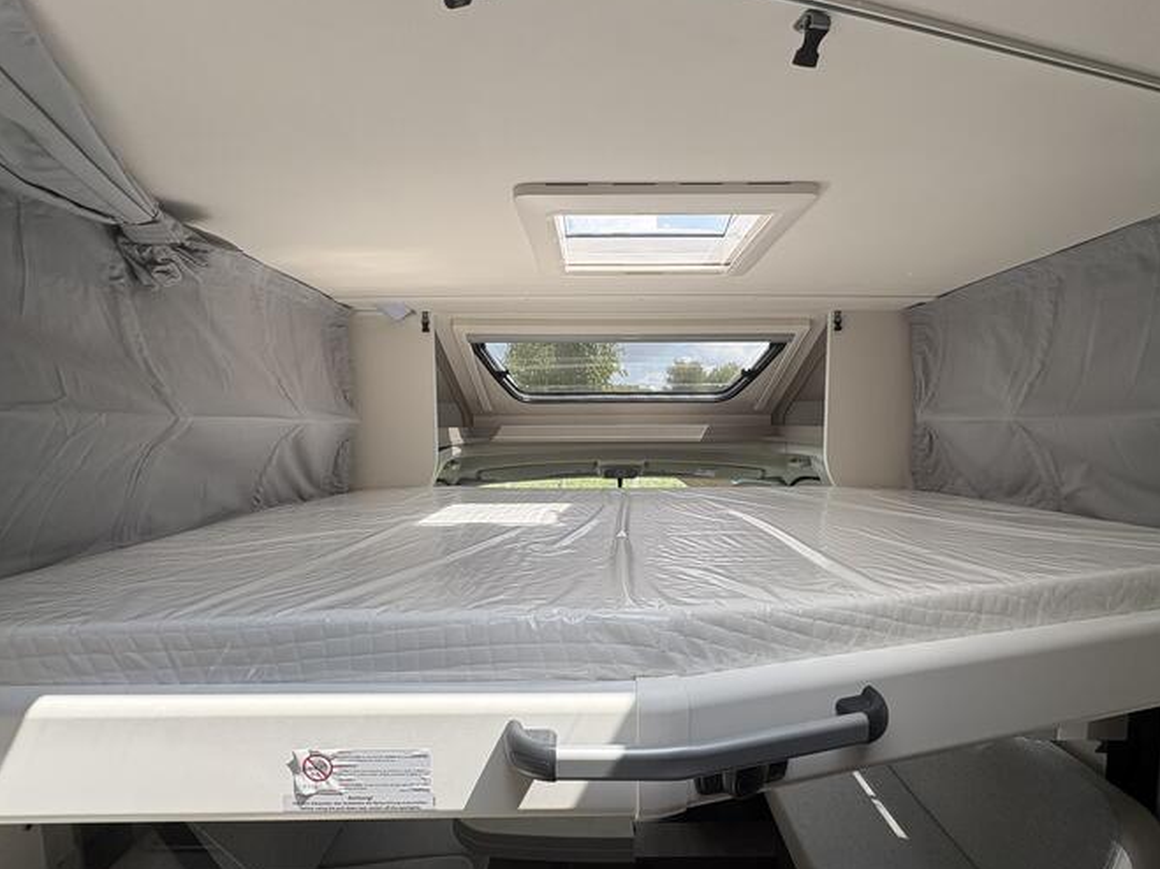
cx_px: 602
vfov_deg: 74.5
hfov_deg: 91.0
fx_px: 570
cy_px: 477
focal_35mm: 17
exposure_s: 1/620
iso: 50
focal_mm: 2.22
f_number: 2.2
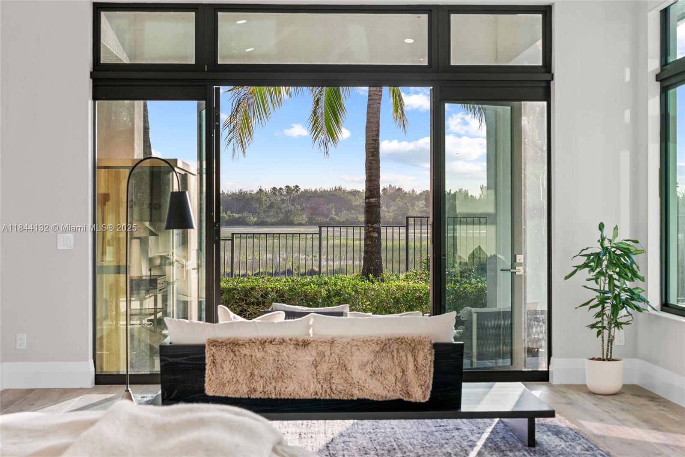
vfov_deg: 27.0
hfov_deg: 39.6
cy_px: 228
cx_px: 342
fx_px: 951
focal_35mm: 50
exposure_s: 1/50
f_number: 5.6
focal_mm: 50
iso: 250
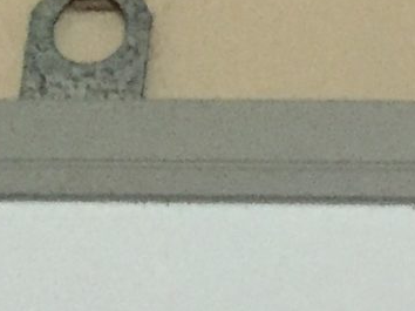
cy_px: 1093
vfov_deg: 6.2
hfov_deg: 7.8
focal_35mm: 210
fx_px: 2516
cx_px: 1358
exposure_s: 1/33
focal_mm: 4.15
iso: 250
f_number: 2.2
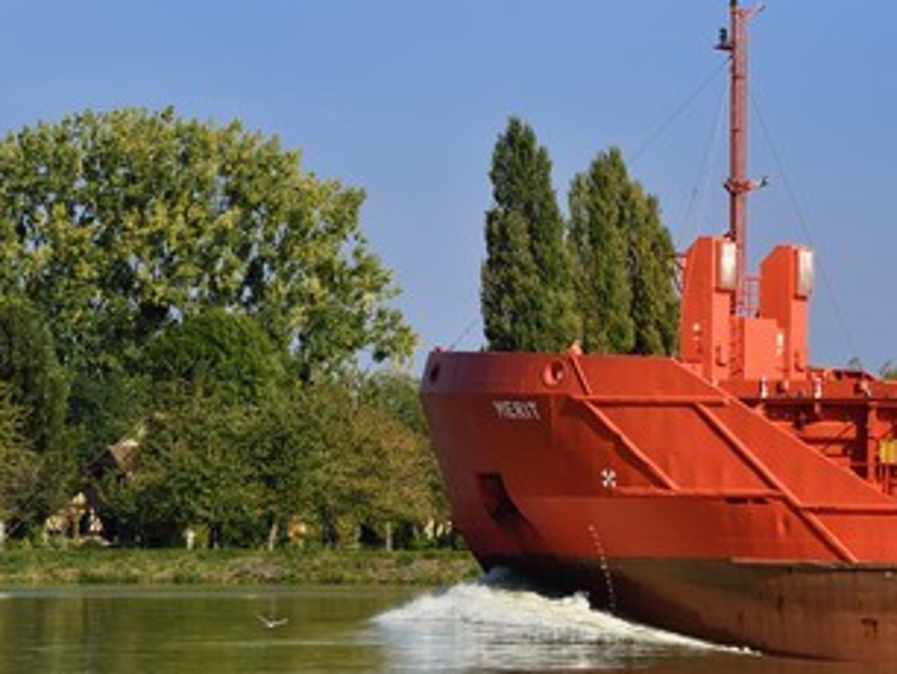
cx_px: 536
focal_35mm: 244
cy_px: 346
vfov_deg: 6.1
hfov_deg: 8.1
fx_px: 6328
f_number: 10
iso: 200
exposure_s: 1/400
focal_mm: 185
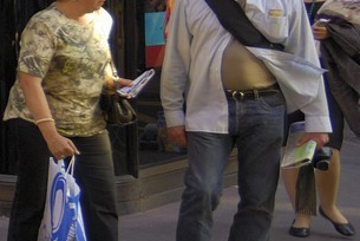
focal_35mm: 110
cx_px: -528
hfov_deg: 13.3
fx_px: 1101
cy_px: -151
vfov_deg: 11.8
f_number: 4
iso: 100
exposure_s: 1/100
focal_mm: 14
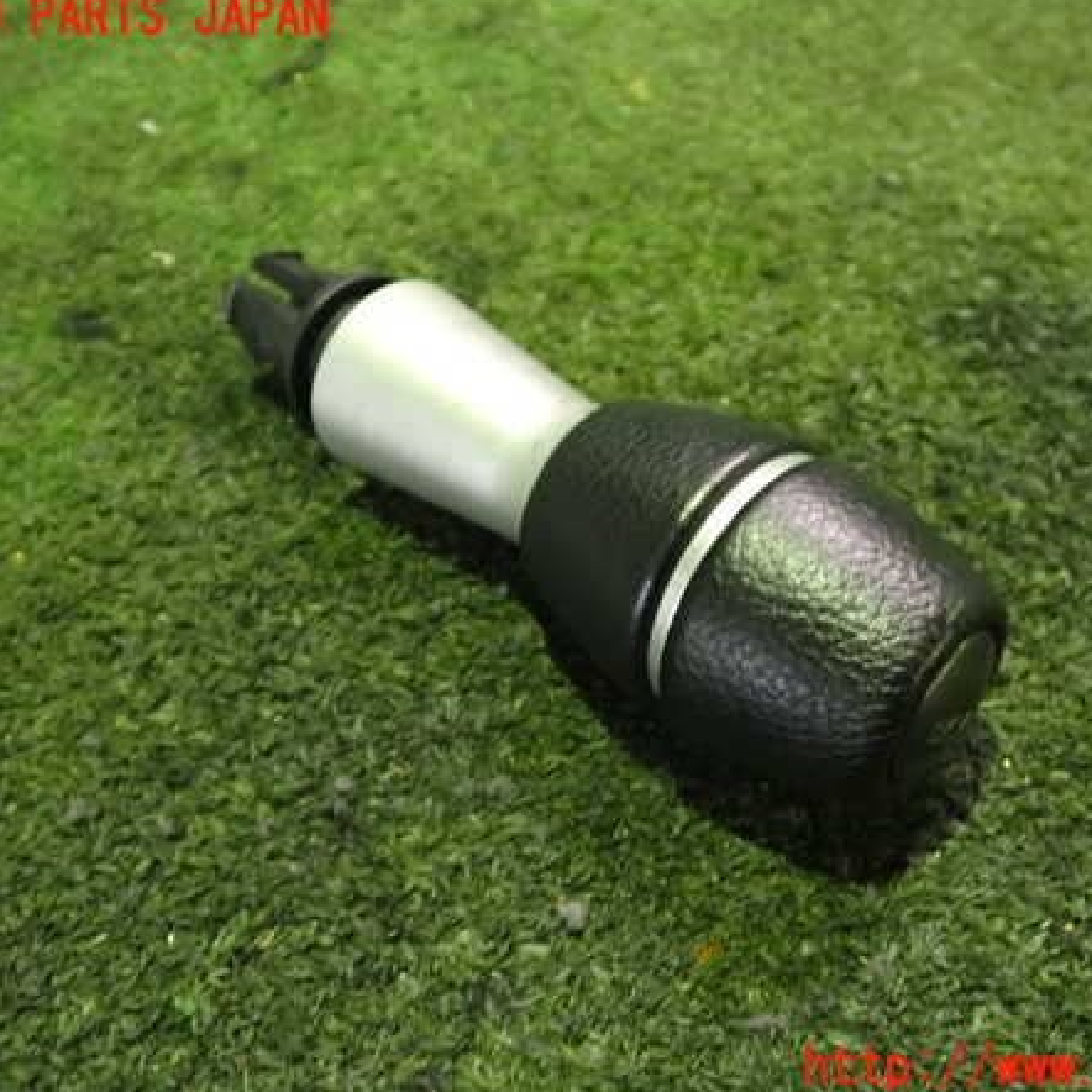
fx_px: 1285
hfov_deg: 45.9
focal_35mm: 36
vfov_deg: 46.0
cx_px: 620
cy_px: 544
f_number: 2.3
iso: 800
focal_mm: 5.4
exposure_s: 1/25
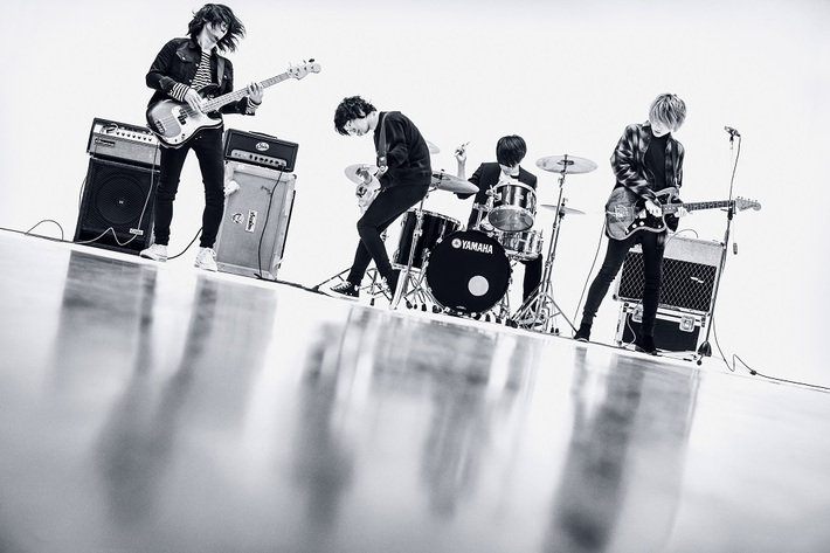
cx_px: 415
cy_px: 276
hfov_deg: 39.6
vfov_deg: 27.0
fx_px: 1152
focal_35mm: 50
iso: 200
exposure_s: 1/200
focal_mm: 50
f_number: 5.6
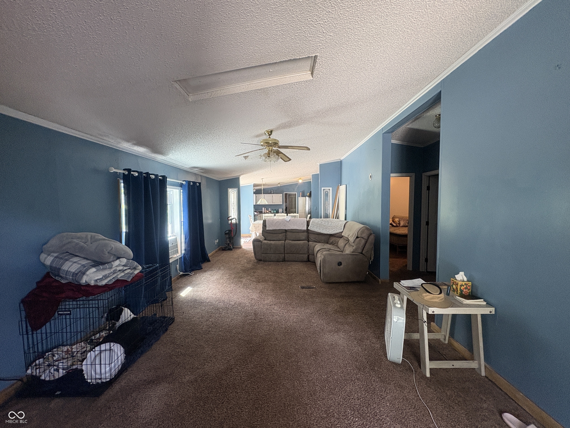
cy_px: 214
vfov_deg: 85.7
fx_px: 231
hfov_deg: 102.1
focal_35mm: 14
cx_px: 285
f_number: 2.2
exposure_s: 1/87
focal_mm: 2.22
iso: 250
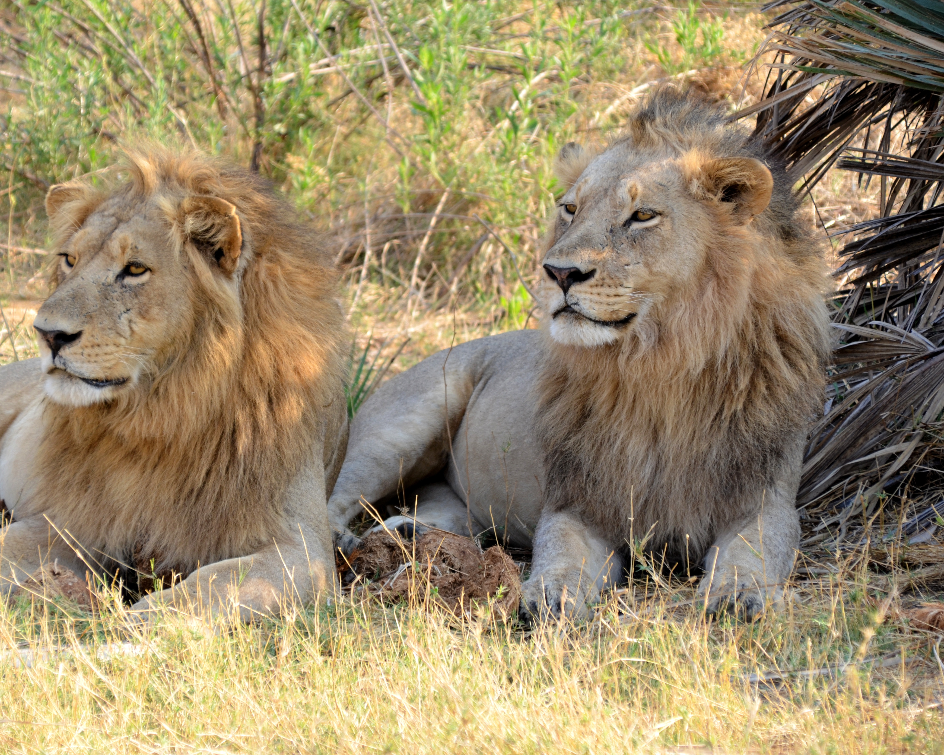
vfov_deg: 7.0
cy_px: 378
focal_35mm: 221
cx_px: 410
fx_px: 6174
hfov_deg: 8.7
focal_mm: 130
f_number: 6.7
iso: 200
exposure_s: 1/180
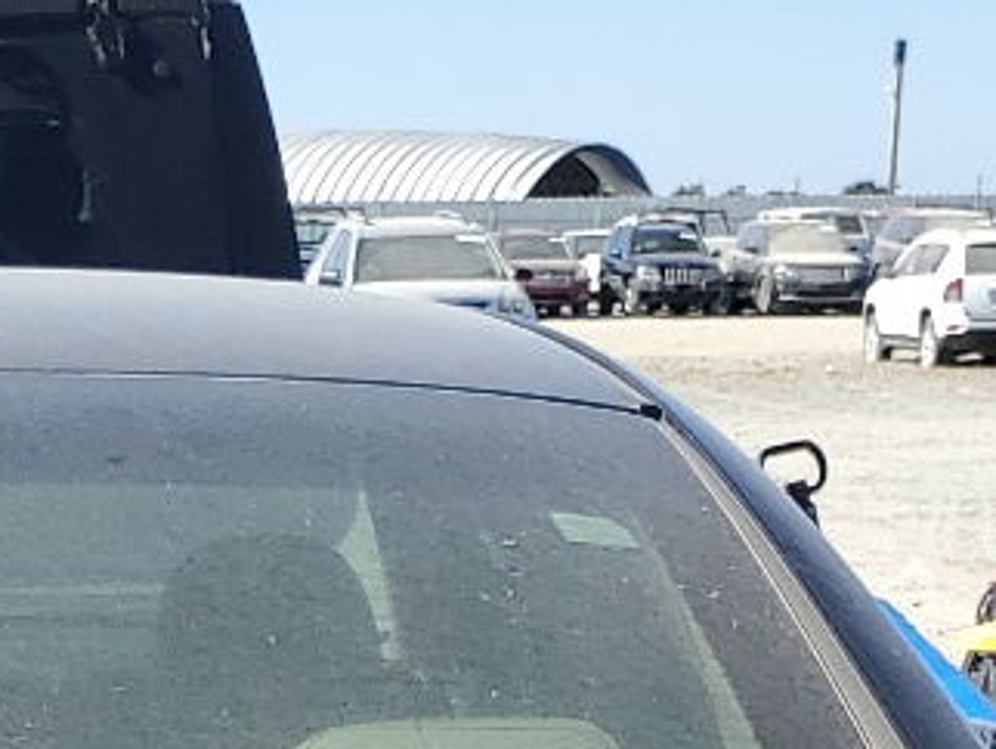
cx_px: -40
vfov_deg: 10.4
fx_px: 3714
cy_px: 1619
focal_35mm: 129
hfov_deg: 15.0
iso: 50
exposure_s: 1/2000
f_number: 1.5
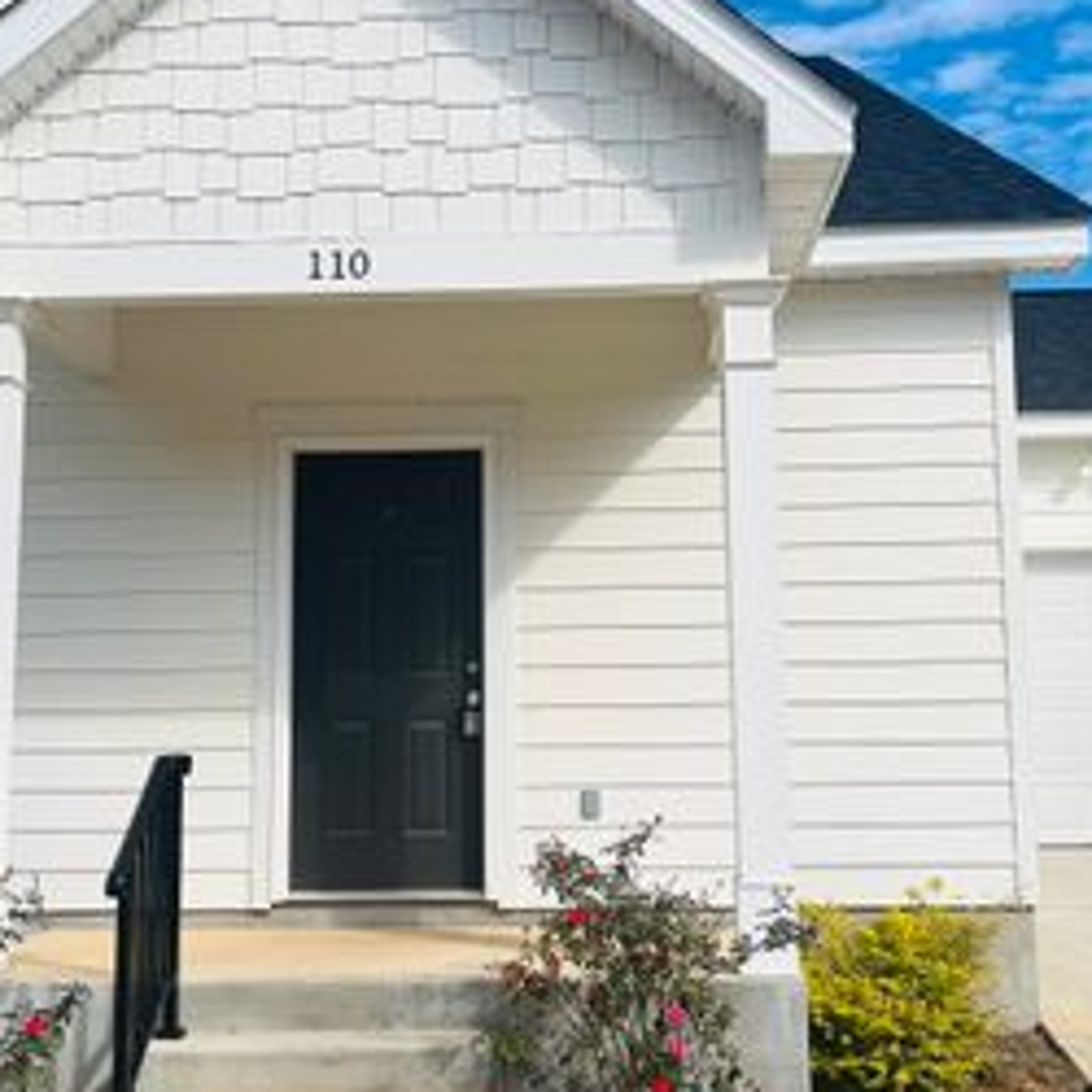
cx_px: 524
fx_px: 1642
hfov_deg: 36.8
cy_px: 491
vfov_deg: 36.8
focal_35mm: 46
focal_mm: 5.1
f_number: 1.6
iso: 50
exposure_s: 1/5076
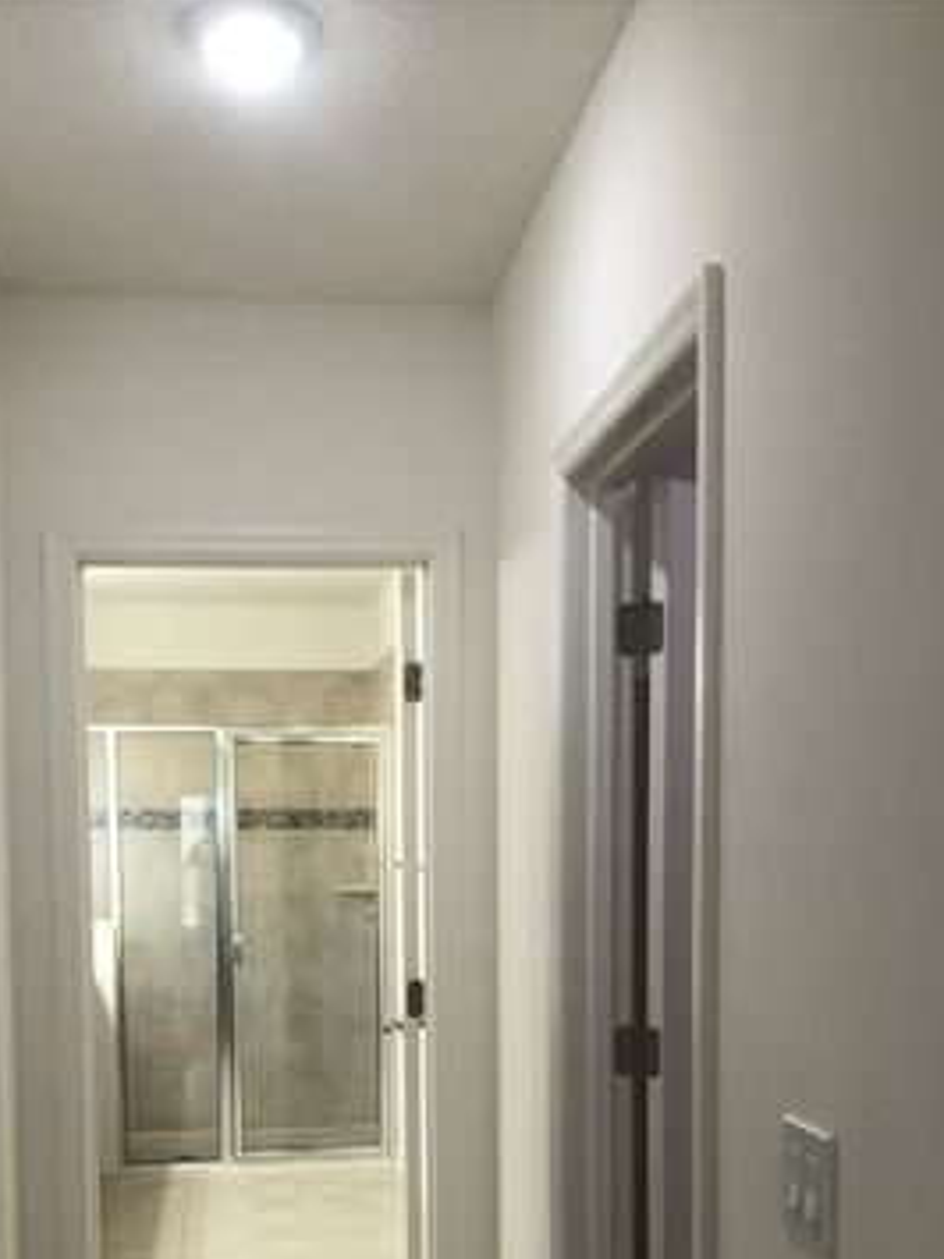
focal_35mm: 42
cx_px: 350
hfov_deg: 34.1
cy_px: 936
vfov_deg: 43.4
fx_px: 1528
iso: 20
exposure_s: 1/40
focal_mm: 3.99
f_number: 1.8
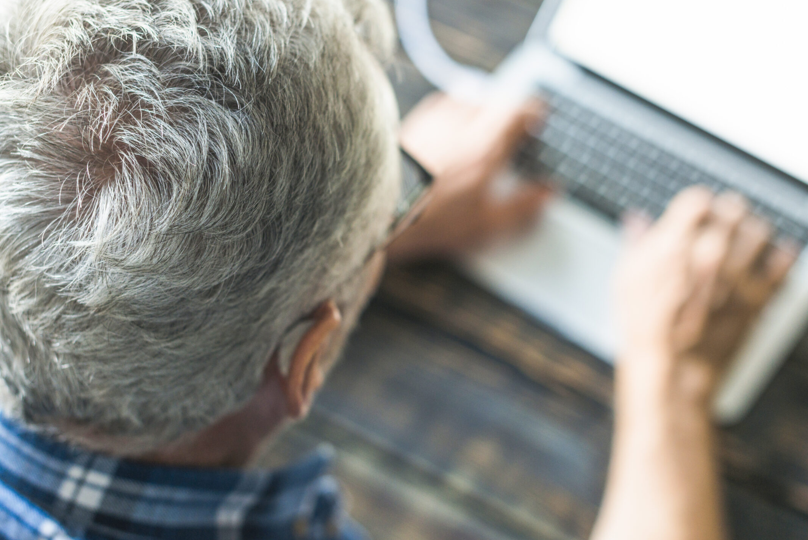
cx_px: 449
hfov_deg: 33.4
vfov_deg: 22.6
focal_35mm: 60
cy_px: 274
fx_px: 1347
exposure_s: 1/100
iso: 320
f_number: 2.8
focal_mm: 50
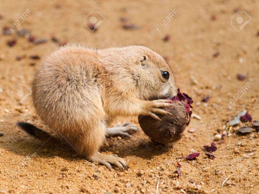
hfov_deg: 4.9
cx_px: 130
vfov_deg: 3.7
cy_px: 97
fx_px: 3000
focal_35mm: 401
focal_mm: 200
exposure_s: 1/320
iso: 250
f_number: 3.5
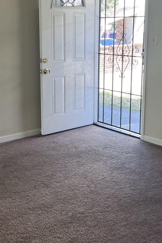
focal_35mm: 54
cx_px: 38
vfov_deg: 36.7
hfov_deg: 24.7
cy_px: 97
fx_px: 365
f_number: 1.6
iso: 125
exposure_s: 1/120
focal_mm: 5.1
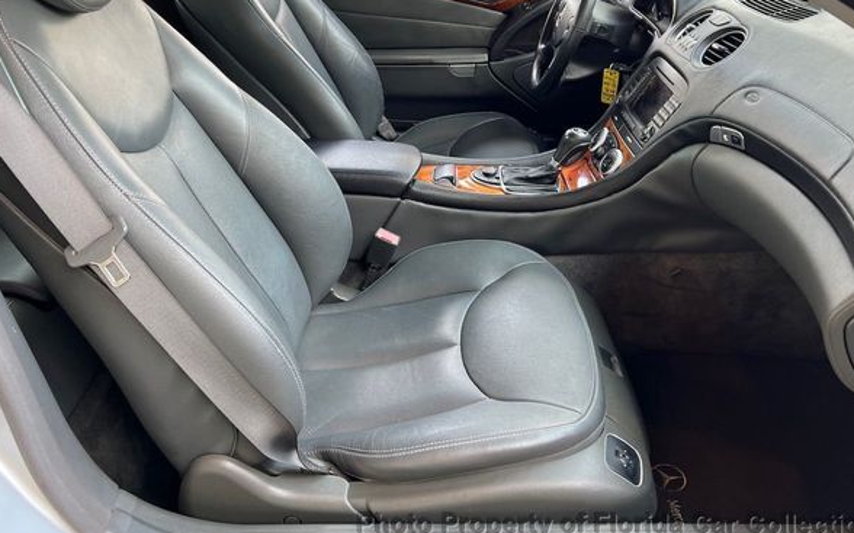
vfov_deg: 41.6
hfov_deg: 62.8
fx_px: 698
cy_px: 206
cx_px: 458
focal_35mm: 30
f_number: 1.5
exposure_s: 1/121
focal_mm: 5.7
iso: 64
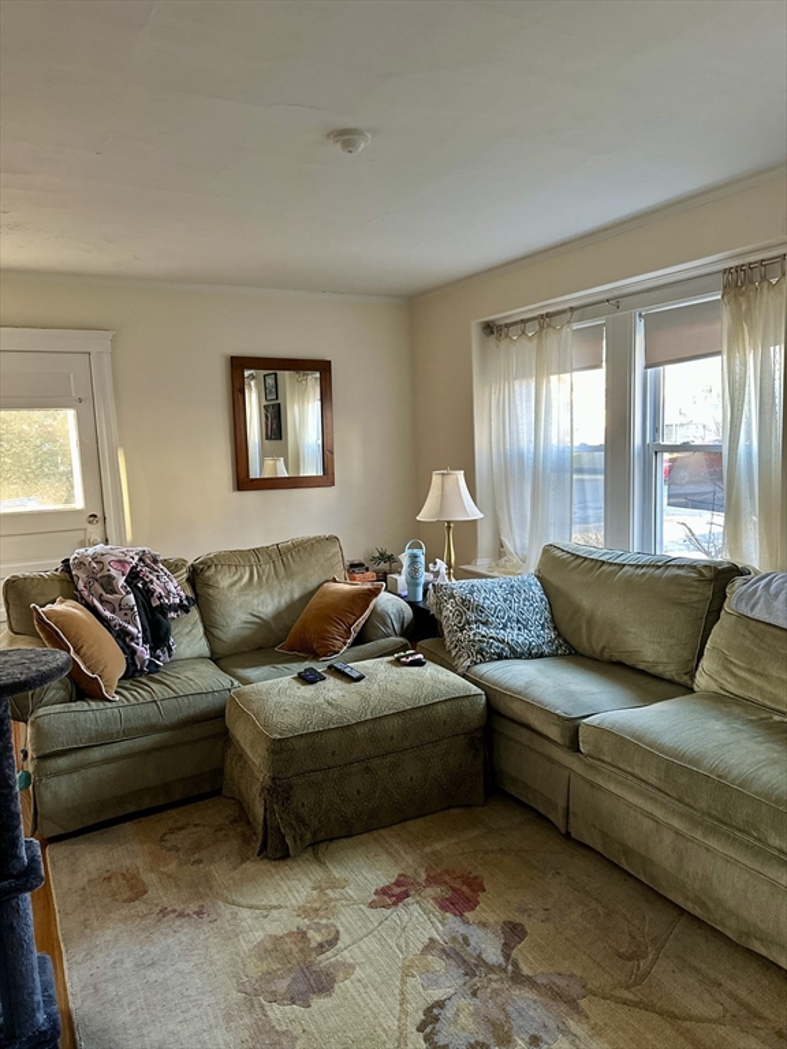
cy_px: 524
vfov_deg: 71.6
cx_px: 394
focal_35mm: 24
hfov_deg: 56.8
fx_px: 728
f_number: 1.78
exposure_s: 1/60
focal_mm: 6.86
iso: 500
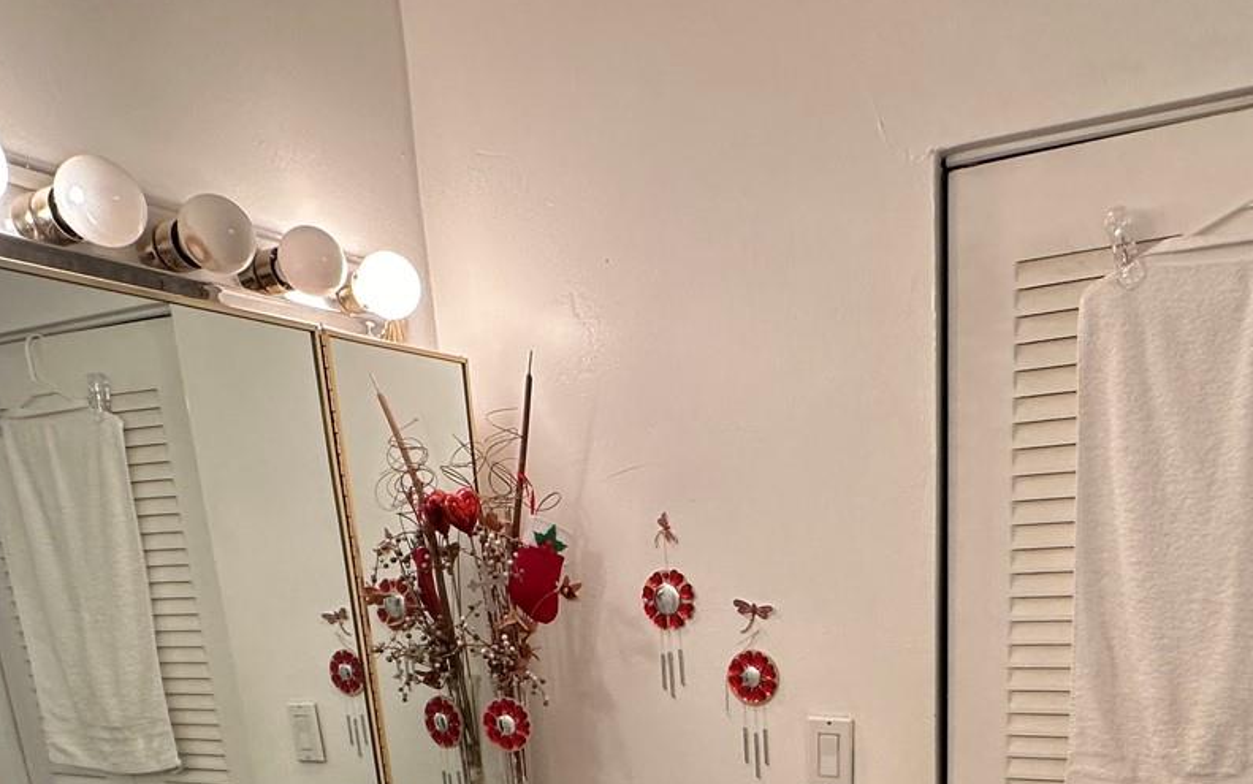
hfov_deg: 62.4
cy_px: 839
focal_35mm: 30
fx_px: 1025
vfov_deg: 36.2
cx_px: 746
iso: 160
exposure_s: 1/60
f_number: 2.2
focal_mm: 2.22
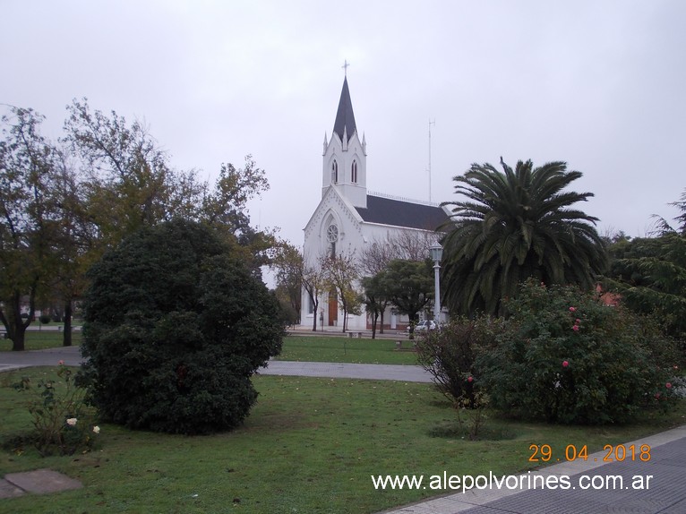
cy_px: 257
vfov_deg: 37.7
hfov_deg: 49.0
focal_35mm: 38
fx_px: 753
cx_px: 343
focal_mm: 5.3
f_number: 3.1
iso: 80
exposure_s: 1/500
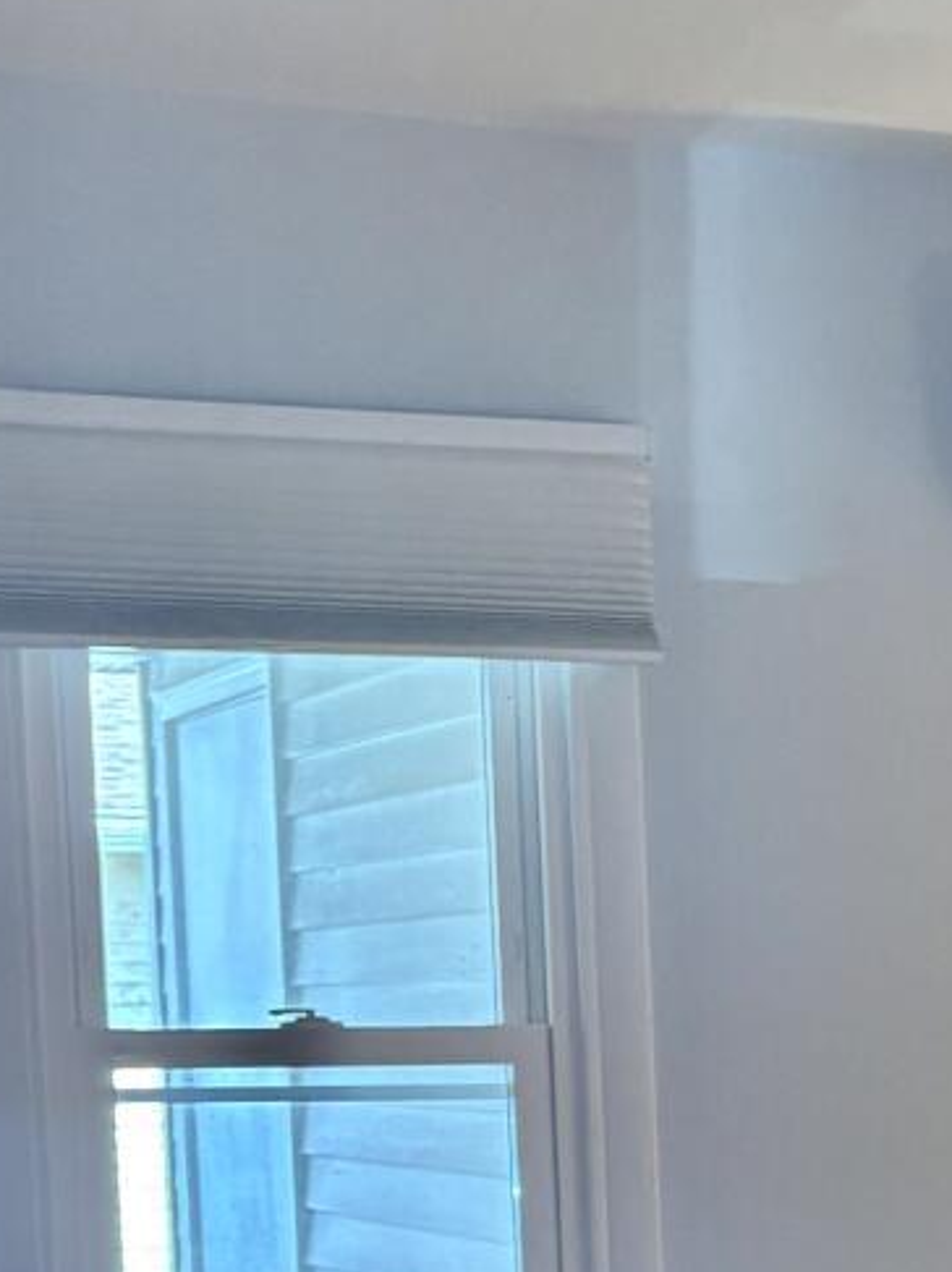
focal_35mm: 107
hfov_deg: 12.7
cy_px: 1408
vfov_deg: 17.7
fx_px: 3927
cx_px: 1674
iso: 200
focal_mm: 5.96
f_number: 1.6
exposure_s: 1/60
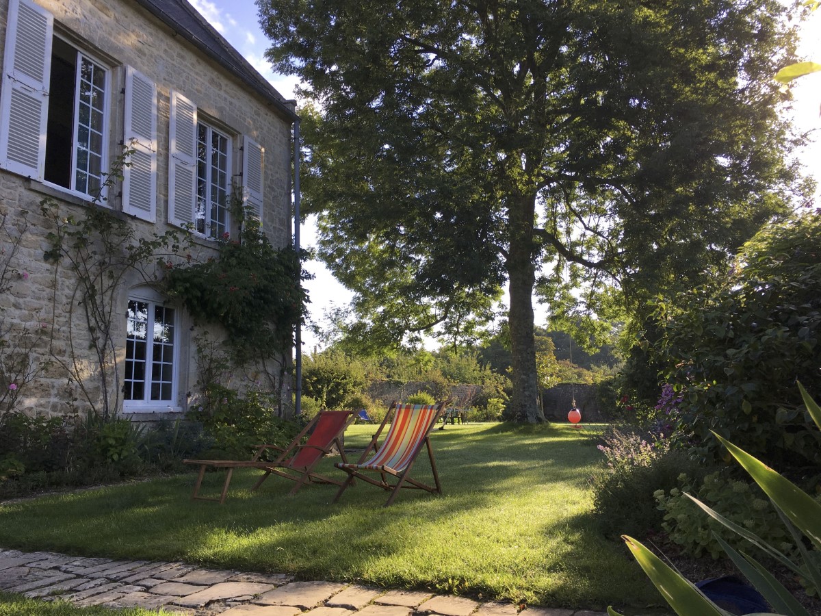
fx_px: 688
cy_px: 308
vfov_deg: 48.2
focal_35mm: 29
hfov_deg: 61.7
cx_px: 410
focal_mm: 4.15
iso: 25
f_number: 2.2
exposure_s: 1/506
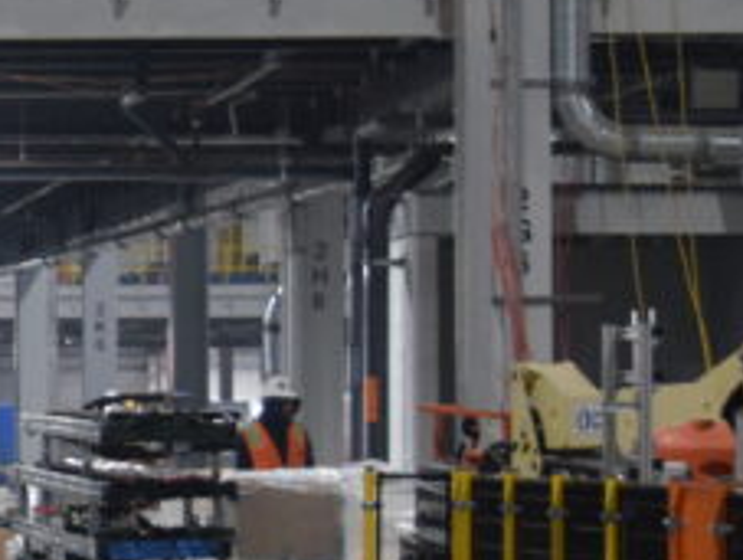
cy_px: 493
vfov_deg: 4.2
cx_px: -504
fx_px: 7678
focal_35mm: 357
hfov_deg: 5.5
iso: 1800
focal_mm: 55
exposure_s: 1/60
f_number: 4.5
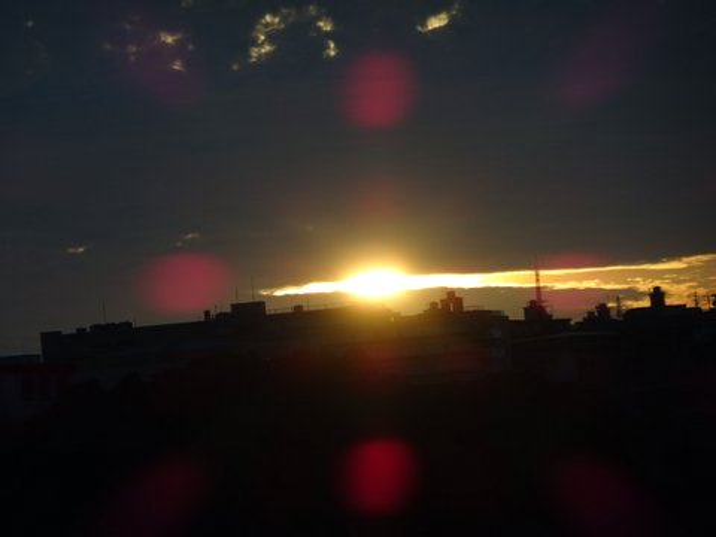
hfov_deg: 6.3
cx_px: 358
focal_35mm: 316
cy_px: 268
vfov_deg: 4.7
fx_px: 6536
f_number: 6.3
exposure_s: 1/640
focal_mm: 54.04
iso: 80
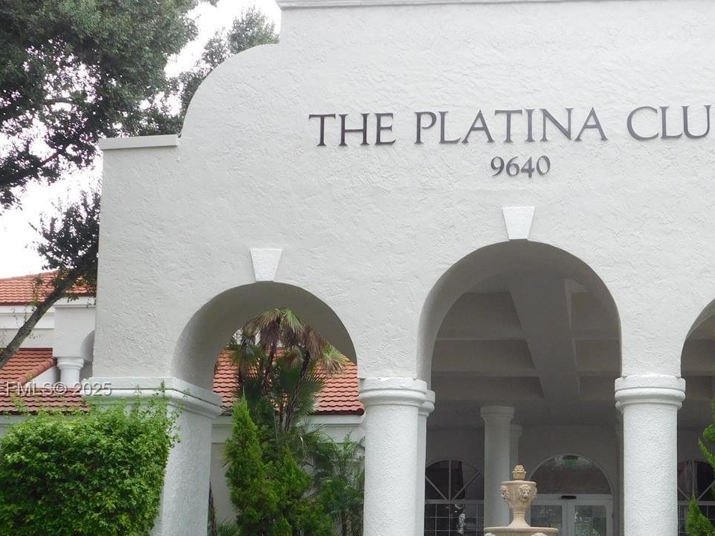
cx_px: 477
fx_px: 1384
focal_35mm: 67
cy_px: 390
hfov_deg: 28.8
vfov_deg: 21.8
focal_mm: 7.1
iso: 125
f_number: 3.6
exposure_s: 1/200
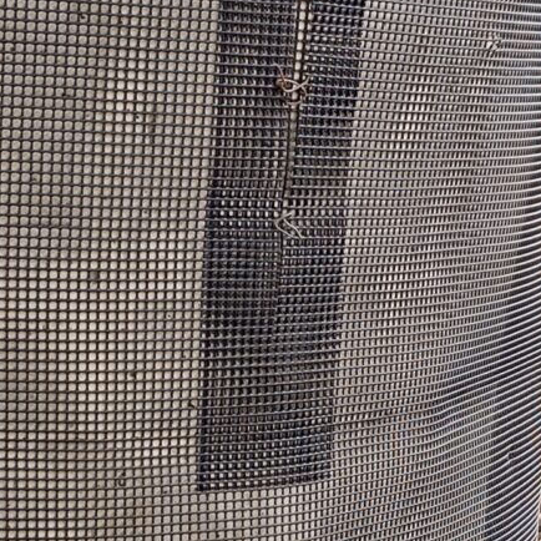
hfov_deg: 14.4
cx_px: 472
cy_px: 536
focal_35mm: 120
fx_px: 2122
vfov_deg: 14.3
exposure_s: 1/120
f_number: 1.6
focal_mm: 6.14
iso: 125
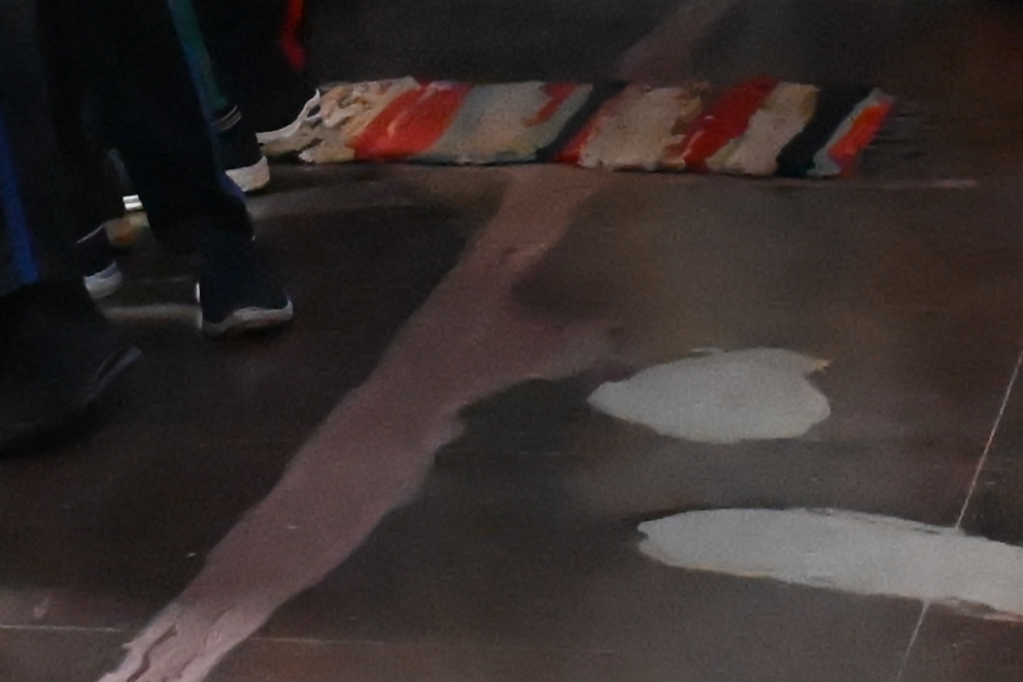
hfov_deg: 10.2
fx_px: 5711
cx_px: 1016
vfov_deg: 6.5
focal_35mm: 201
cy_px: -935
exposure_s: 1/125
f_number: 4.5
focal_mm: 35
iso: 25600
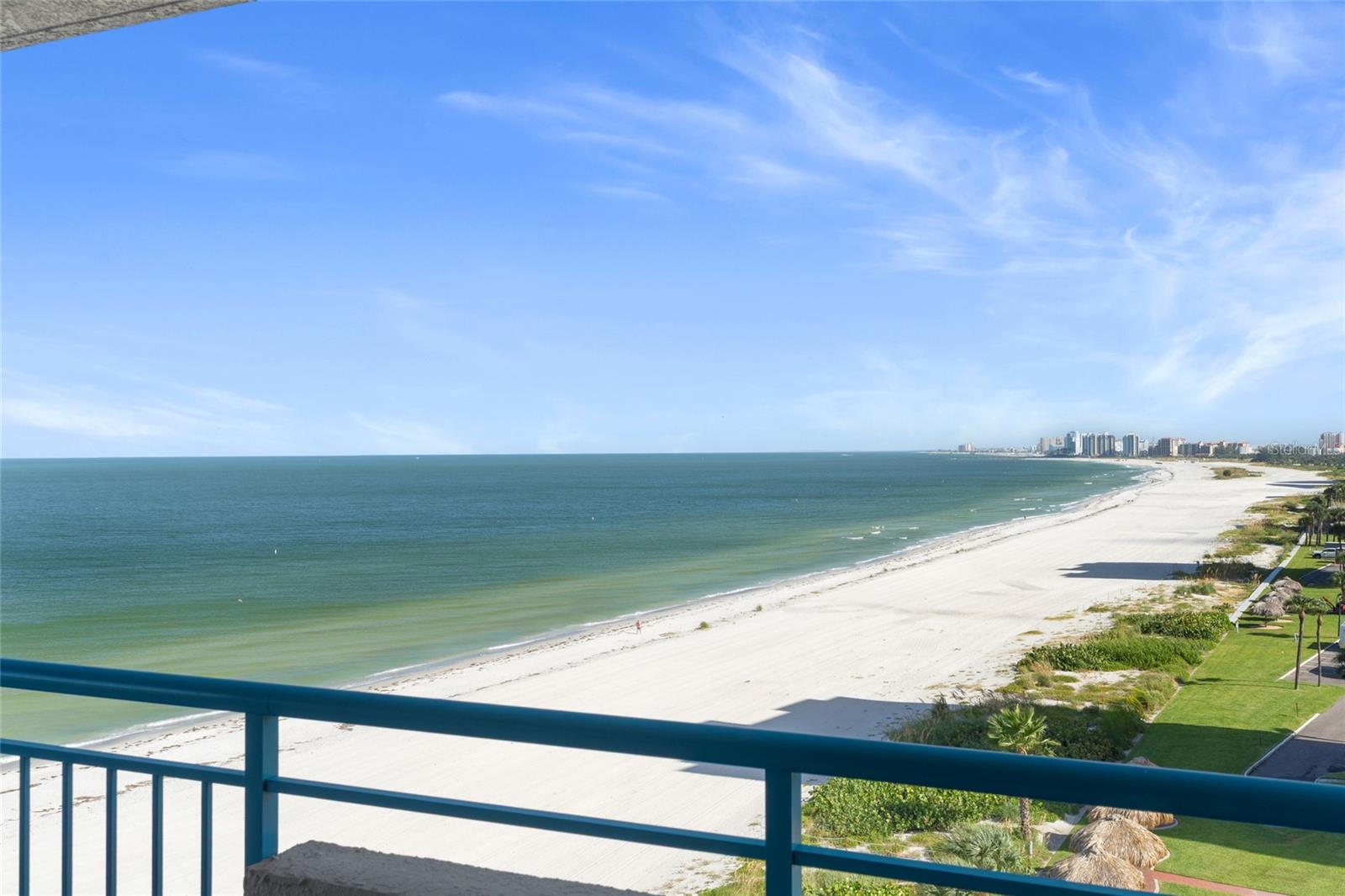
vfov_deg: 37.8
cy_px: 448
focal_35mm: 35
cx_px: 672
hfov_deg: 54.4
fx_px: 1307
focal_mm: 35
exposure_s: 1/100
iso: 250
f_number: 9
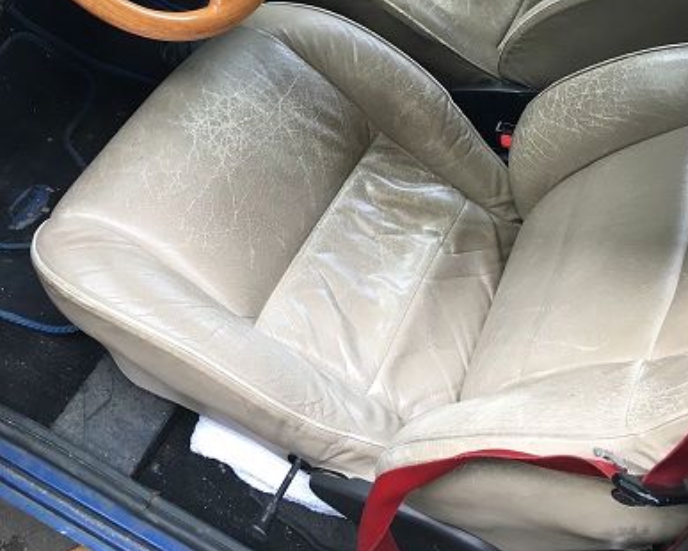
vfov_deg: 36.6
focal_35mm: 39
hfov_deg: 46.8
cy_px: 90
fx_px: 795
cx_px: 354
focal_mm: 4.15
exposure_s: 1/33
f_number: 2.2
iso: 32
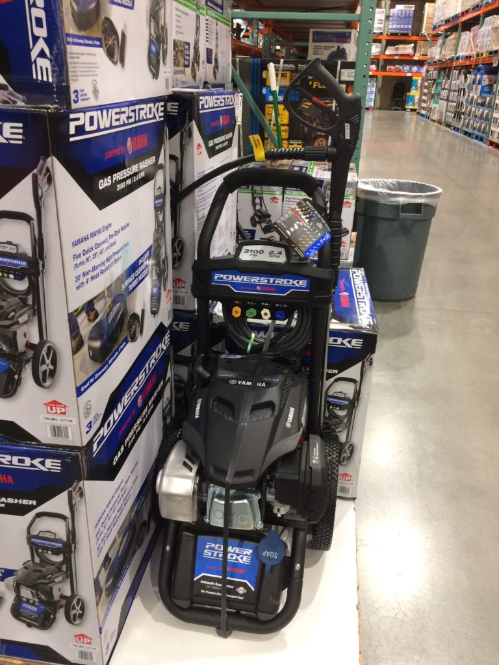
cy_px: 332
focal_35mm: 29
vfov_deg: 61.7
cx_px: 250
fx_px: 557
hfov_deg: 48.2
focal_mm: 4.15
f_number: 2.2
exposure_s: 1/33
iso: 125
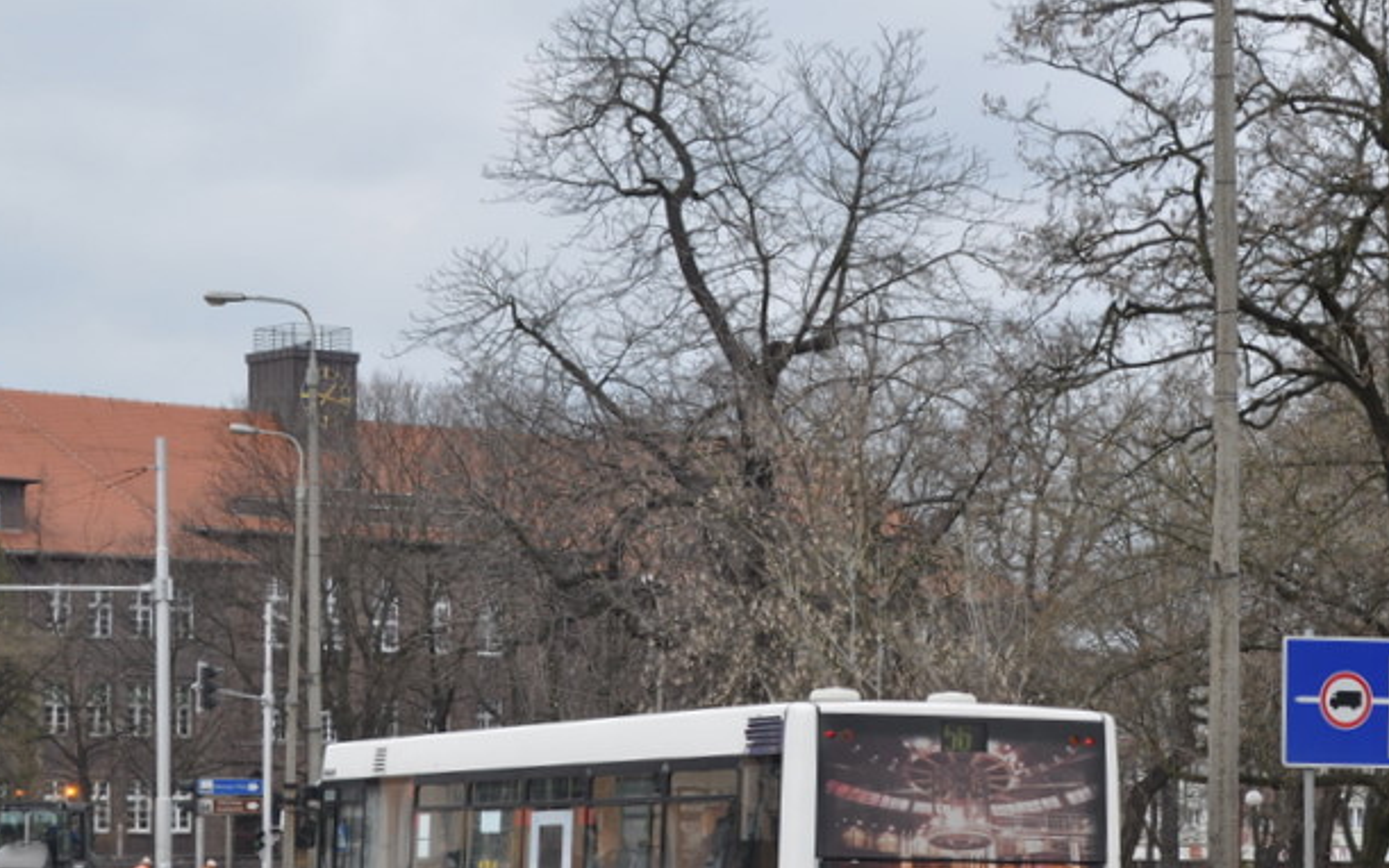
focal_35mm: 99
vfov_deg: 13.2
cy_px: 641
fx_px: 3748
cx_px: 882
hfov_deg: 20.9
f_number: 8
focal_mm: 44
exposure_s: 1/250
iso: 200
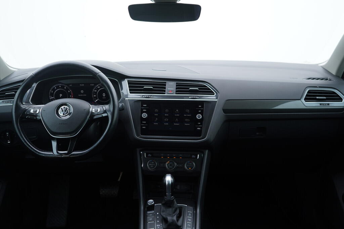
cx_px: 172
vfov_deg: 36.9
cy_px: 114
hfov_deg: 53.1
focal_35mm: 36
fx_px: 344
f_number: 2.8
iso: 125
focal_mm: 24
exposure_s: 1/40
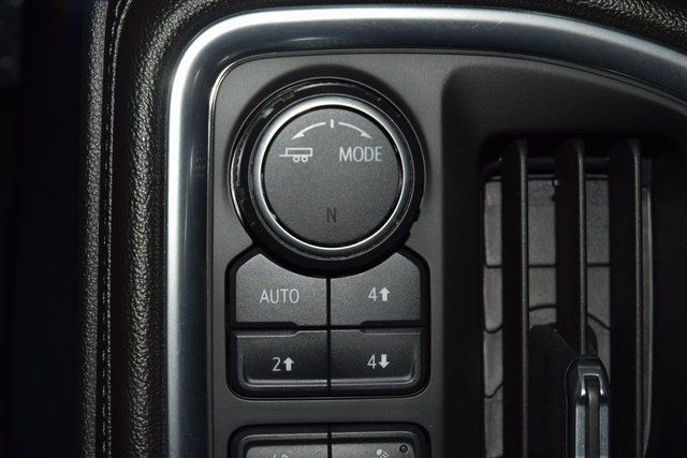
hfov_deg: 19.5
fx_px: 2004
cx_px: 344
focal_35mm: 105
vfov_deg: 13.0
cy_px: 229
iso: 100
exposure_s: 1/125
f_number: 8
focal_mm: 70
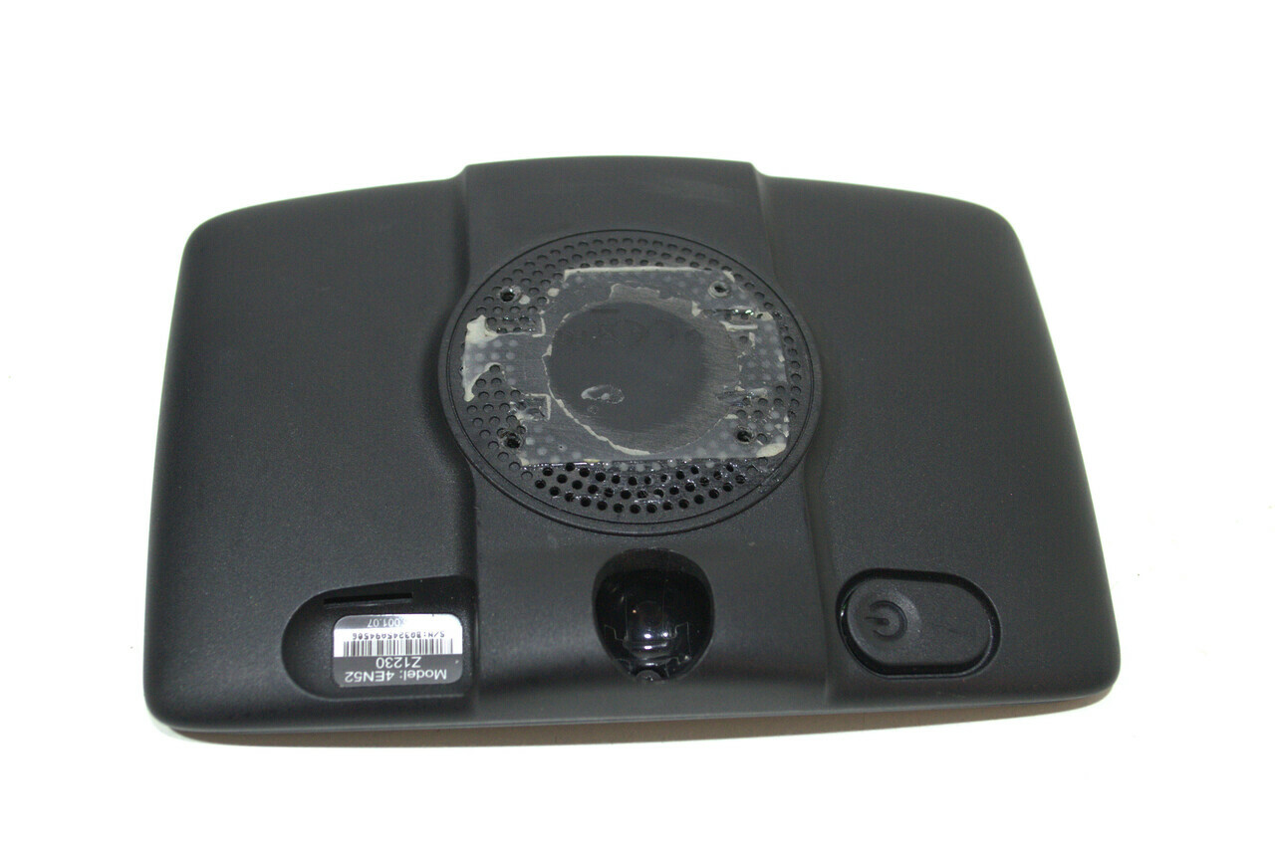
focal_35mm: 52
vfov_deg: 25.7
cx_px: 638
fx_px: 1856
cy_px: 422
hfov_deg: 37.9
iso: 2000
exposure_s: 1/125
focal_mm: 35
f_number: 5.6
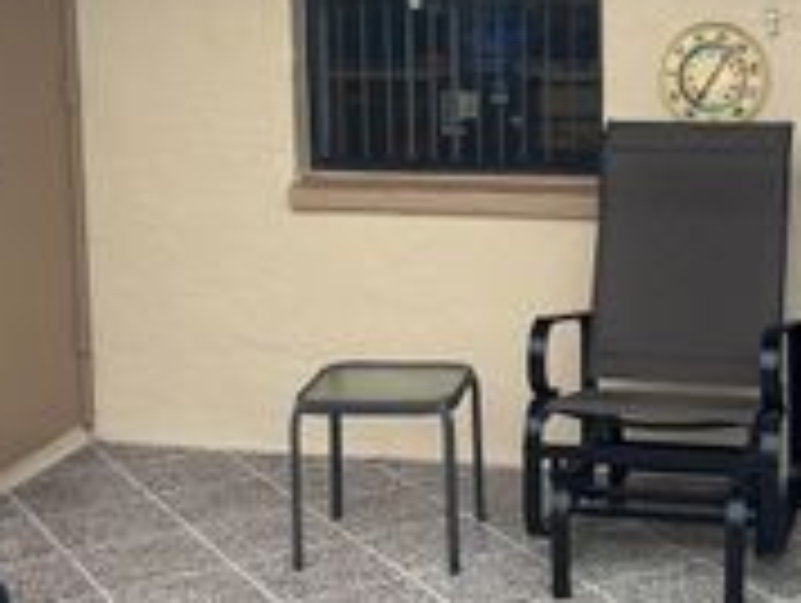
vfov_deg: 20.1
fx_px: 1691
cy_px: 169
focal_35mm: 73
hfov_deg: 26.3
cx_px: 590
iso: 50
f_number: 1.5
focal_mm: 5.7
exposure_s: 1/591
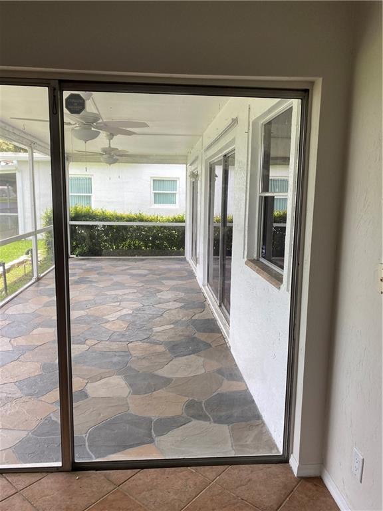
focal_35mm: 26
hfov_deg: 53.1
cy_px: 256
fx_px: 384
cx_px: 192
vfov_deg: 67.3
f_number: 1.8
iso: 32
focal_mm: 4.25
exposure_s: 1/189
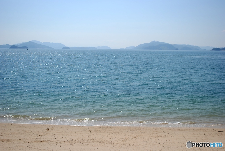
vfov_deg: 32.0
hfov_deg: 46.4
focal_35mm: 42
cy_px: 76
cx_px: 112
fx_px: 263
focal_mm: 28
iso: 100
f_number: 4.5
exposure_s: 1/1600
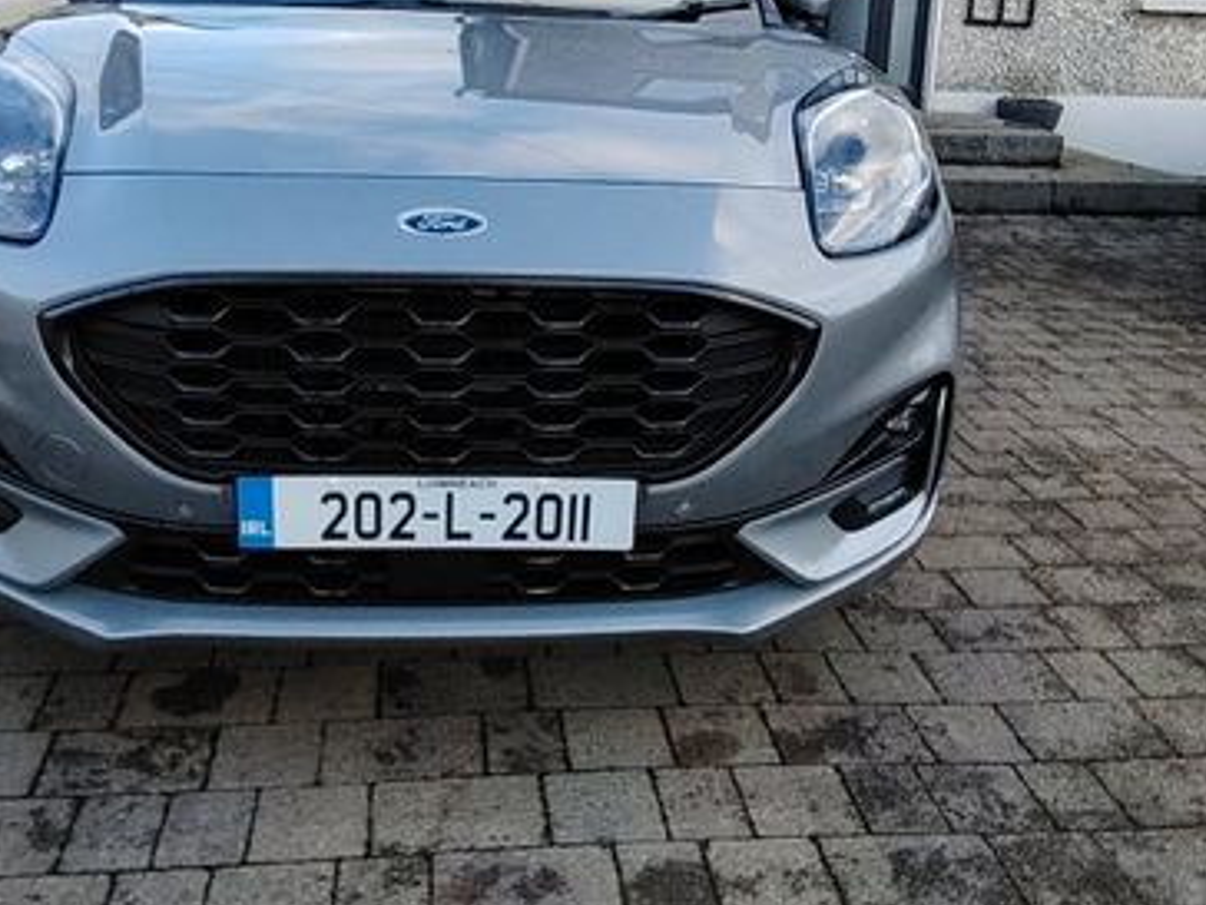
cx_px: 567
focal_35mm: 28
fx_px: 976
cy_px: 298
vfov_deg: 48.9
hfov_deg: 63.4
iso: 100
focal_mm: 1.42
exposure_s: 1/469
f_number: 2.2
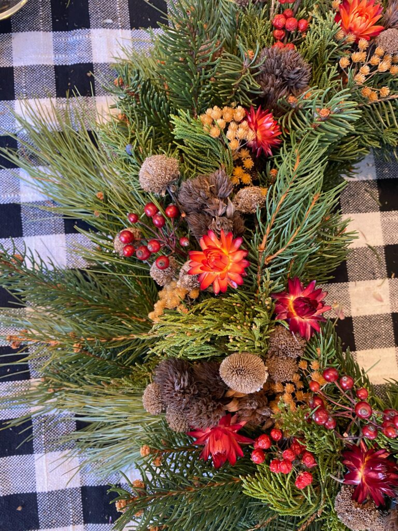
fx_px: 399
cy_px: 266
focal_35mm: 26
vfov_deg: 67.3
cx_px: 199
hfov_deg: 53.1
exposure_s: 1/60
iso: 250
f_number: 1.8
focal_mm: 4.25
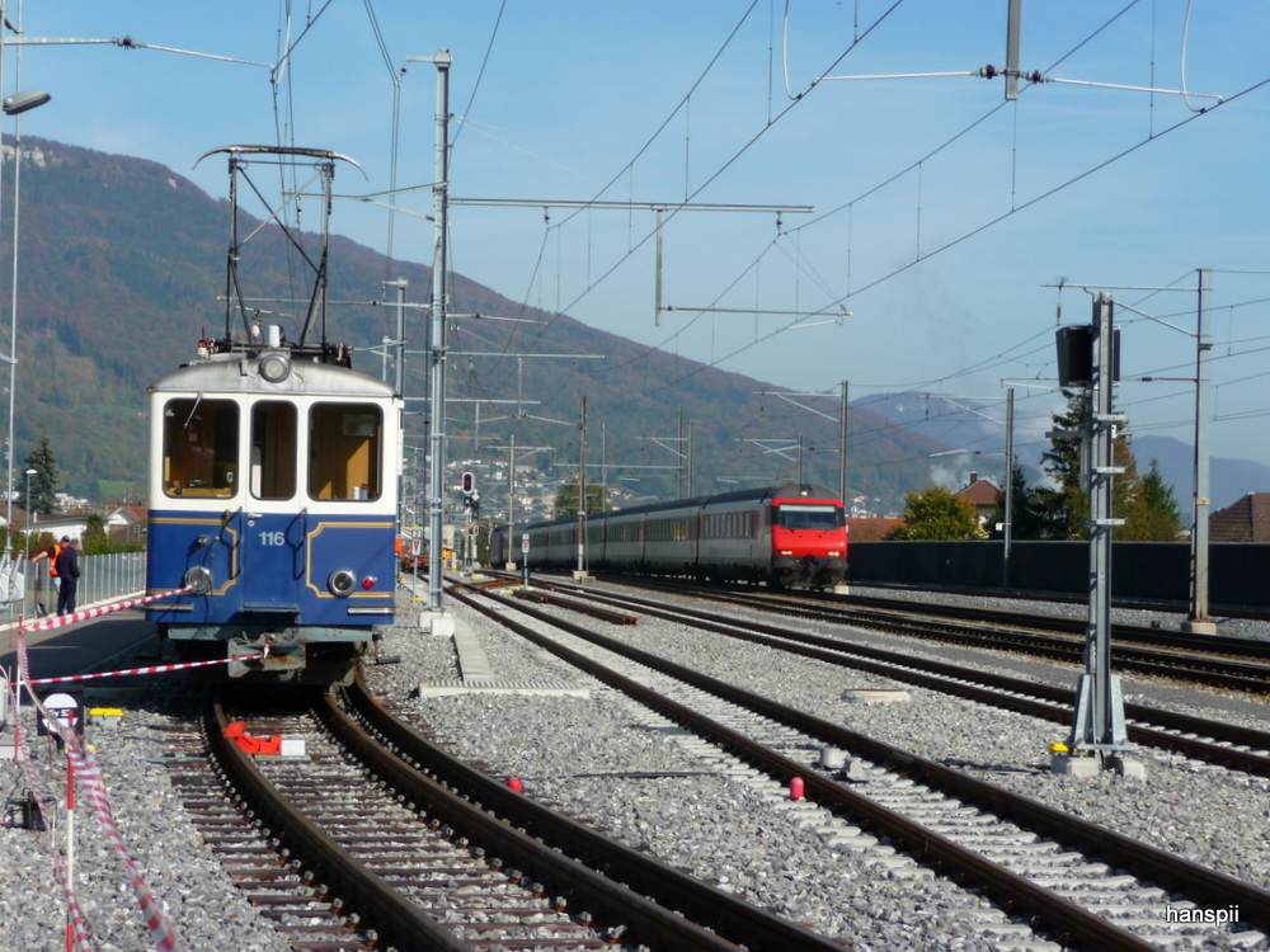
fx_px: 3082
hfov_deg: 23.3
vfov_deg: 17.6
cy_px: 476
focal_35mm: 84
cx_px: 635
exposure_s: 1/640
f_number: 4.7
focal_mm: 14.2
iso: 100
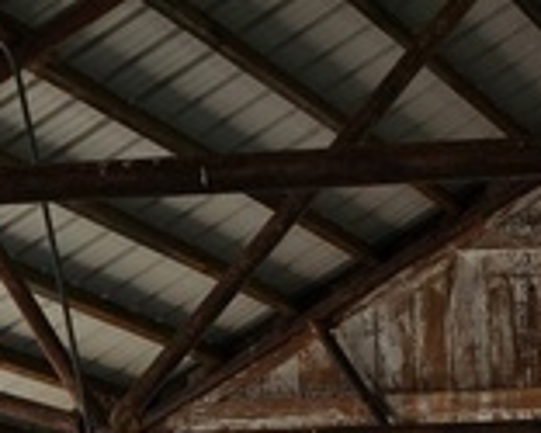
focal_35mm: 147
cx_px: 898
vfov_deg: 9.1
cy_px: 1150
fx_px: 2355
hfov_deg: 12.3
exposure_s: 1/411
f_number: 1.8
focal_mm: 5.4
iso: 25
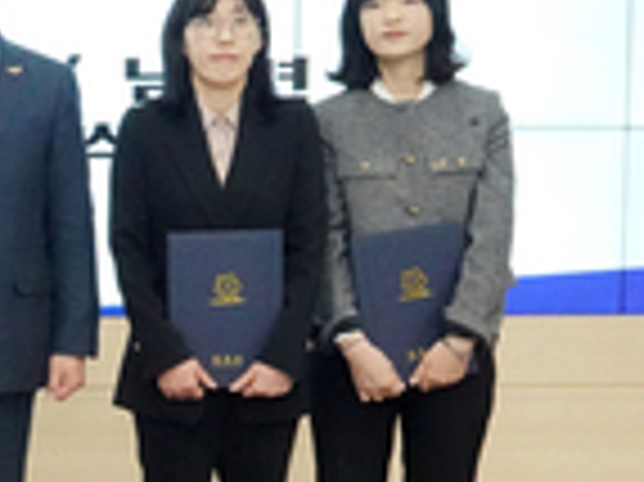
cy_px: 234
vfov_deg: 16.8
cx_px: -122
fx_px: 1636
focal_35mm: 88
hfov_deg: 20.8
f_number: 22
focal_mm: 29
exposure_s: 1/125
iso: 25600
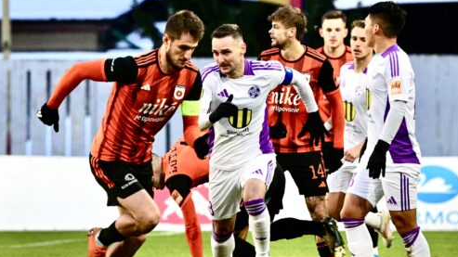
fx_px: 6605
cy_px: 176
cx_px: 249
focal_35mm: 544
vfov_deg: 2.2
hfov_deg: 4.0
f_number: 7.1
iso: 5000
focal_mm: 400
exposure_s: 1/640
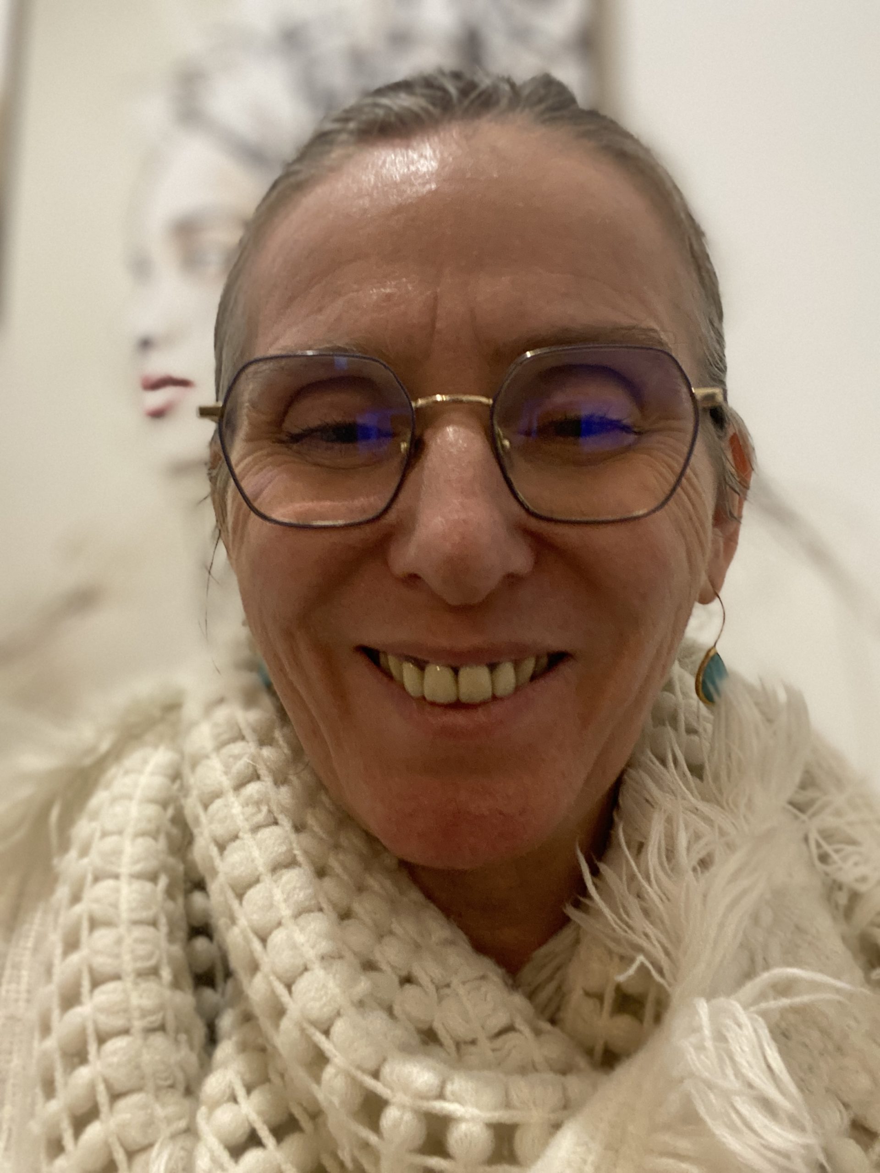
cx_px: 440
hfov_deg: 46.8
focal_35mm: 30
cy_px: 586
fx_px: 1017
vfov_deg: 60.0
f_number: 2.2
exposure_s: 1/33
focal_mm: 2.71
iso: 400
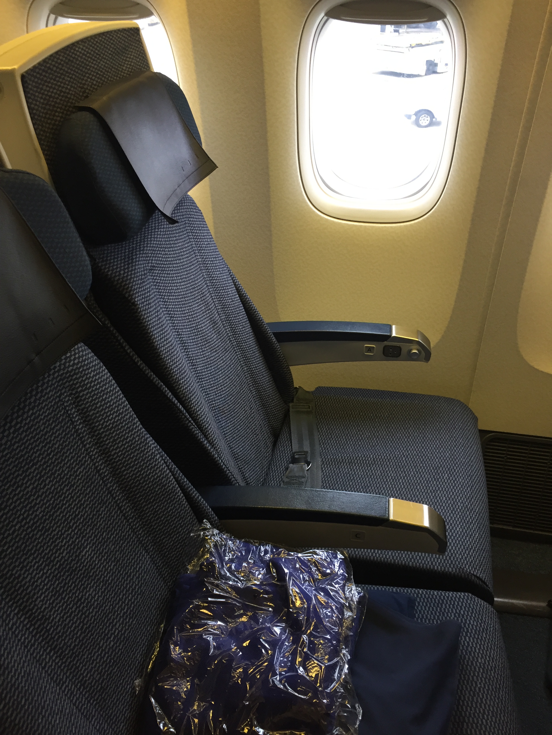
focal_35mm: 29
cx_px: 276
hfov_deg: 48.2
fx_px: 617
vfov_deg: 61.7
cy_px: 368
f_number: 2.2
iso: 80
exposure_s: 1/30
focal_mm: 4.15
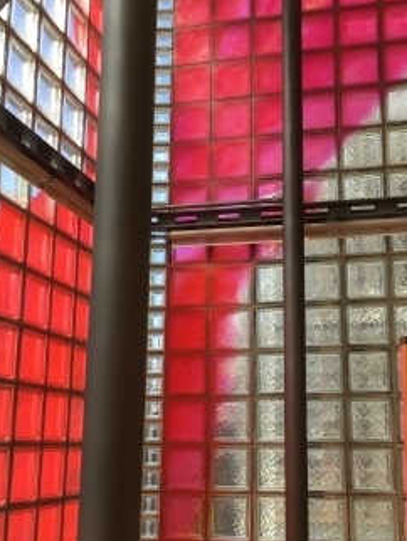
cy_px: 297
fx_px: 705
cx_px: 251
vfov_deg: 42.0
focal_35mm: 45
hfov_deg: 32.1
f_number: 2.2
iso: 25
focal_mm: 4.15
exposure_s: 1/381
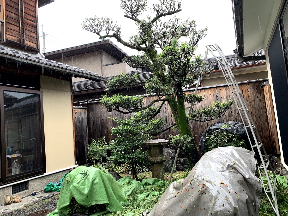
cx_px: 144
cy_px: 108
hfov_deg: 67.3
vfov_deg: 53.1
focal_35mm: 26
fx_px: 216
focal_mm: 4.25
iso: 64
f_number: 1.8
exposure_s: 1/121
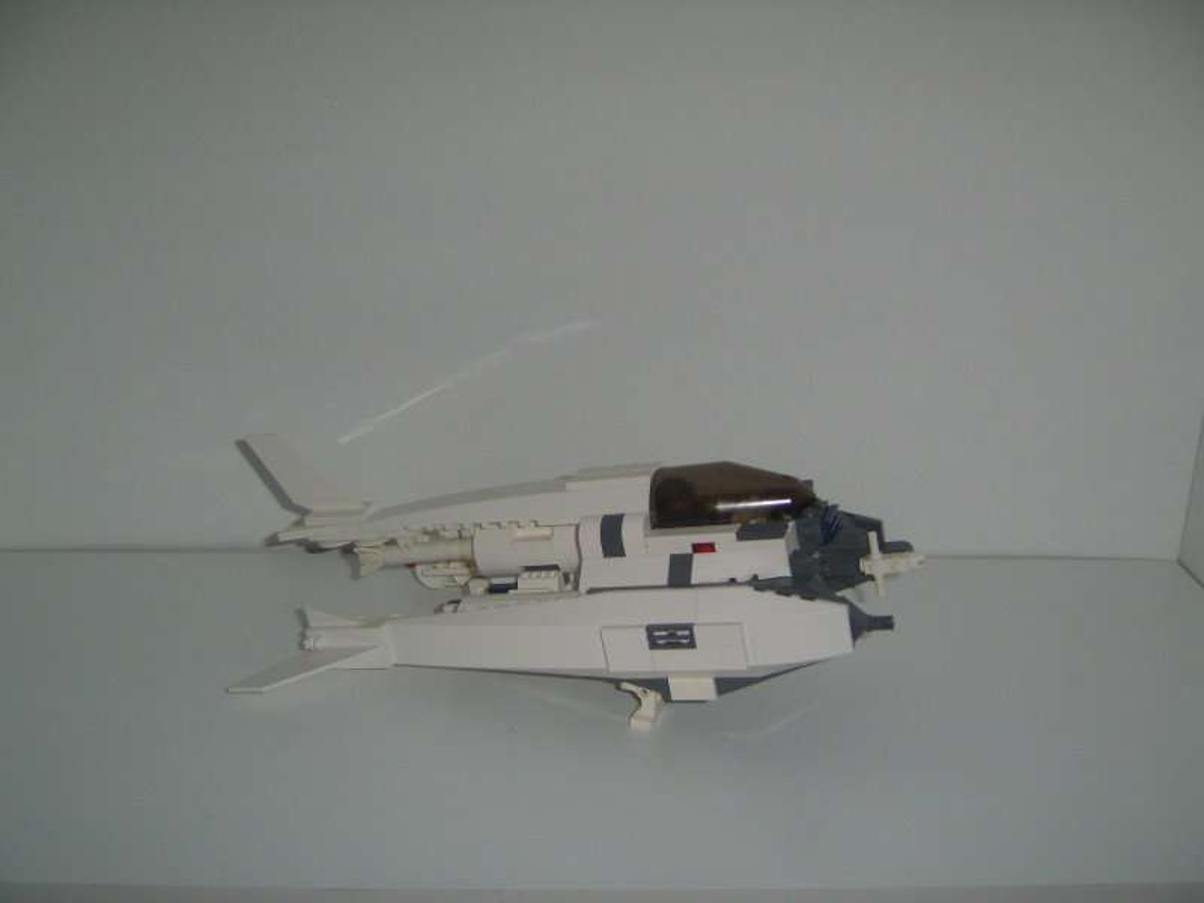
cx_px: 602
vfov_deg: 37.7
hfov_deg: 49.0
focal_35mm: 38
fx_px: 1322
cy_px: 452
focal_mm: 7.8
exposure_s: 1/30
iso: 100
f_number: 2.8
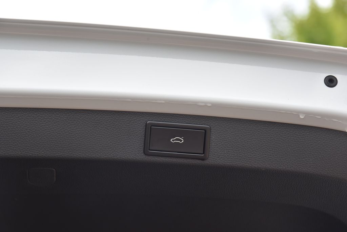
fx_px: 1157
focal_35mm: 120
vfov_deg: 11.4
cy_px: 116
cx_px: 174
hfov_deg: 17.1
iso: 500
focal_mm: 120
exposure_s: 1/200
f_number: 7.1
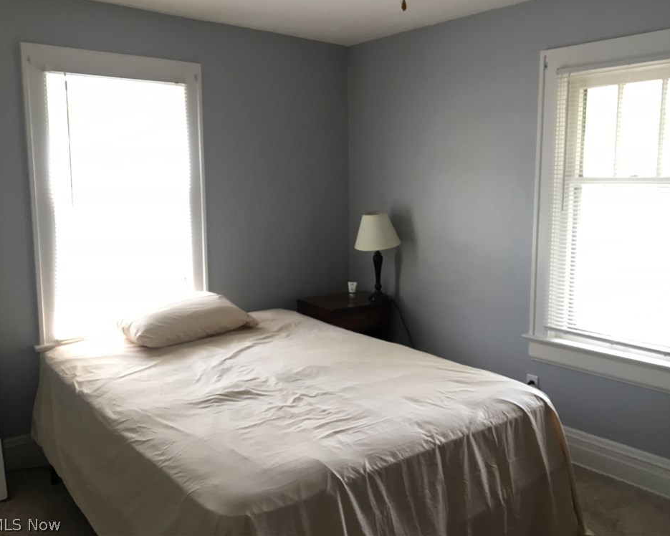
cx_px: 353
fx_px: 615
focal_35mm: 31
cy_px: 262
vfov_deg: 47.1
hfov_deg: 57.1
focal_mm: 4.15
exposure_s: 1/30
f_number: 2.2
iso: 50
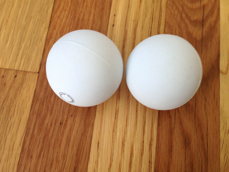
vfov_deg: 35.1
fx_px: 271
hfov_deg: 45.8
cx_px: 115
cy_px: 84
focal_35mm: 41
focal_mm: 4.13
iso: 64
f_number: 2.4
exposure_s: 1/20
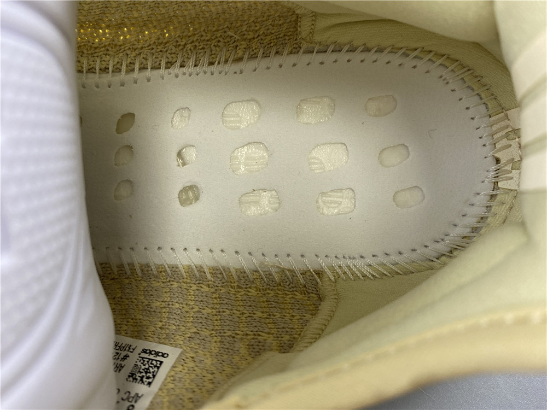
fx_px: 411
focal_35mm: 26
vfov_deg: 53.1
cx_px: 274
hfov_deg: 67.3
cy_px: 205
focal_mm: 4.25
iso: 125
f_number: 1.8
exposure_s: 1/100
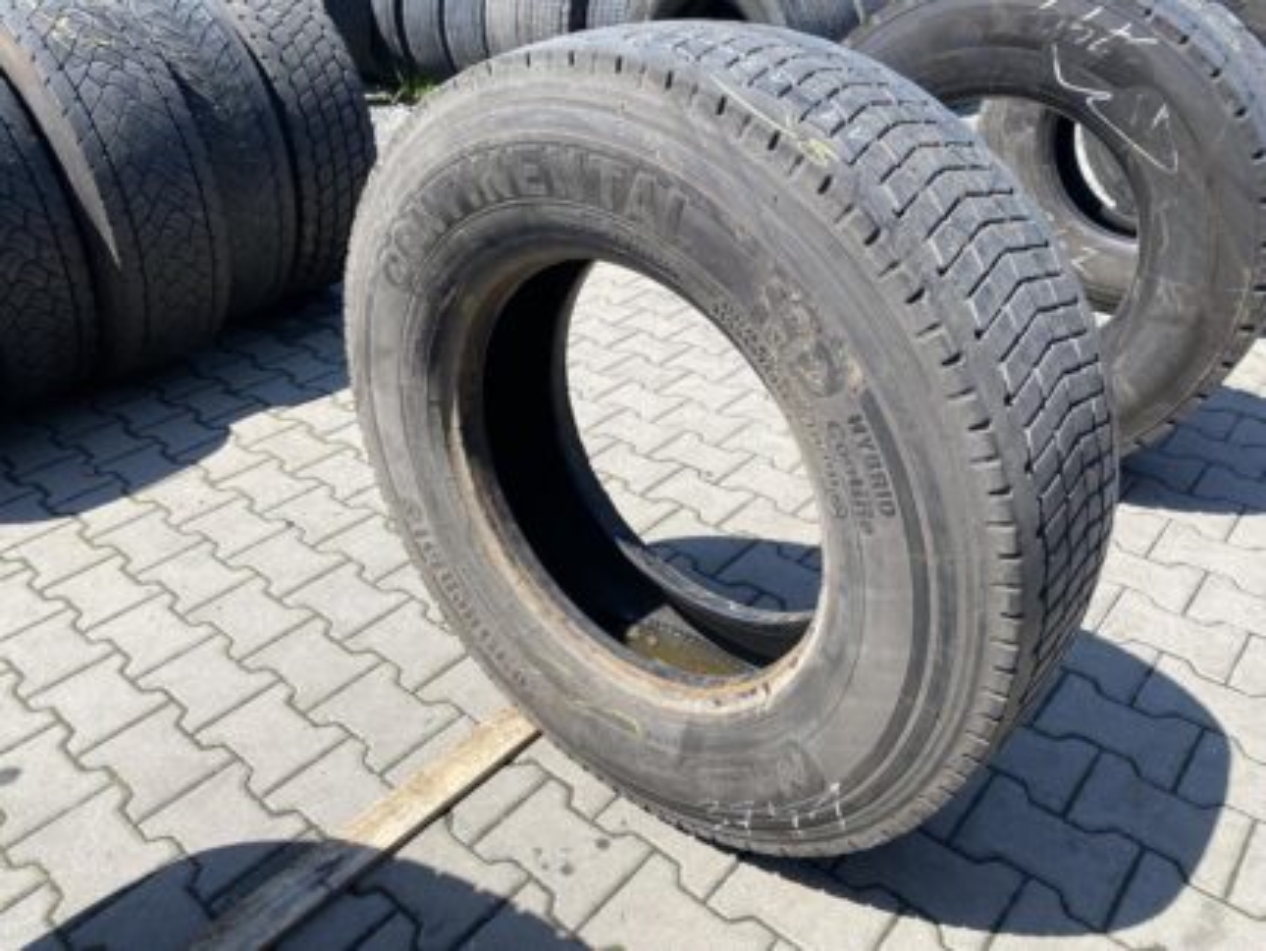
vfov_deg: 53.1
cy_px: 476
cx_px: 633
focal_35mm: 26
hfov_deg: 67.3
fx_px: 951
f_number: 1.8
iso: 32
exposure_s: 1/1412
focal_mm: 4.25
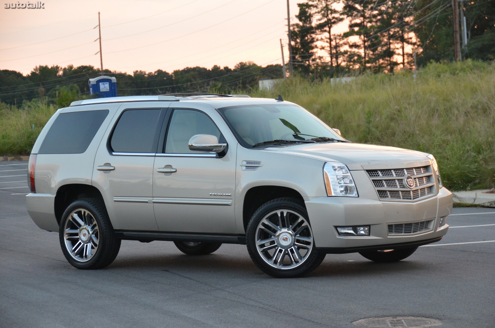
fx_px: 1441
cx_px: 248
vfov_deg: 13.0
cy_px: 164
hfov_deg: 19.5
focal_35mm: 105
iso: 1600
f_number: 5
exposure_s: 1/400
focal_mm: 70
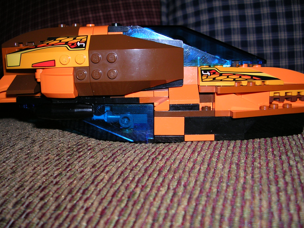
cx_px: 152
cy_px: 114
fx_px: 334
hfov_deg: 49.0
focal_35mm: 38
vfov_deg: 37.7
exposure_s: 1/60.1
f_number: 2.8
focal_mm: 5.8
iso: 50
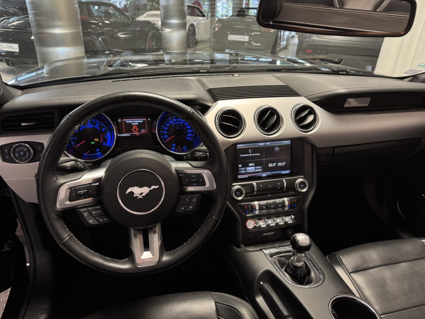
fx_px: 295
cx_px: 212
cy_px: 160
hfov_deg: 71.6
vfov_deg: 56.8
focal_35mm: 24
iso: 160
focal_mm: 6.76
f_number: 1.78
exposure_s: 1/50
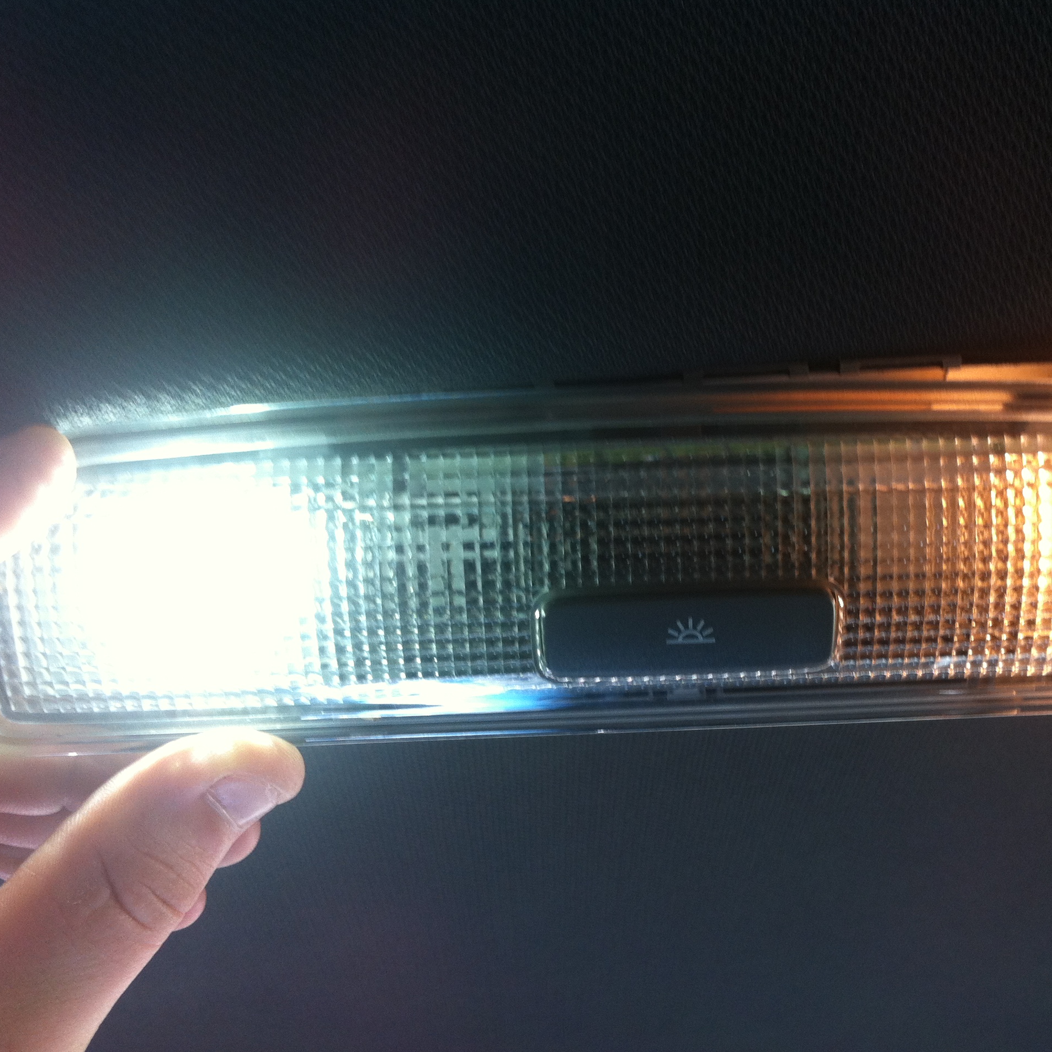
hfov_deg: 39.8
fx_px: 1444
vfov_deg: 40.0
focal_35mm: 42
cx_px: 657
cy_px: 520
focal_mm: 3.85
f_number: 2.8
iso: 80
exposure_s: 1/24
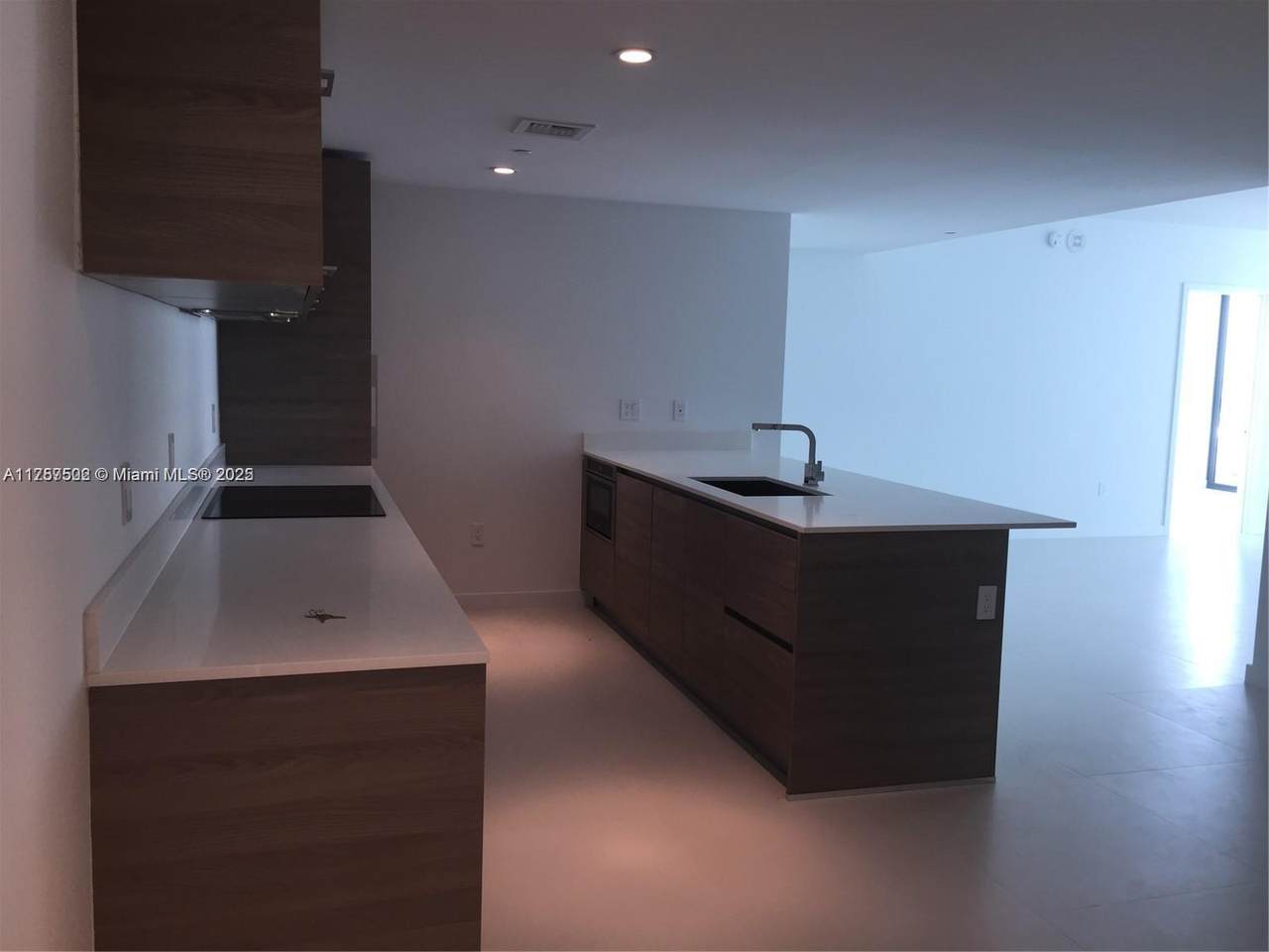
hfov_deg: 61.7
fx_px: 1063
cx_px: 634
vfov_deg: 48.2
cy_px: 476
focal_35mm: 29
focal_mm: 4.15
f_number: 2.2
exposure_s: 1/40
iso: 40
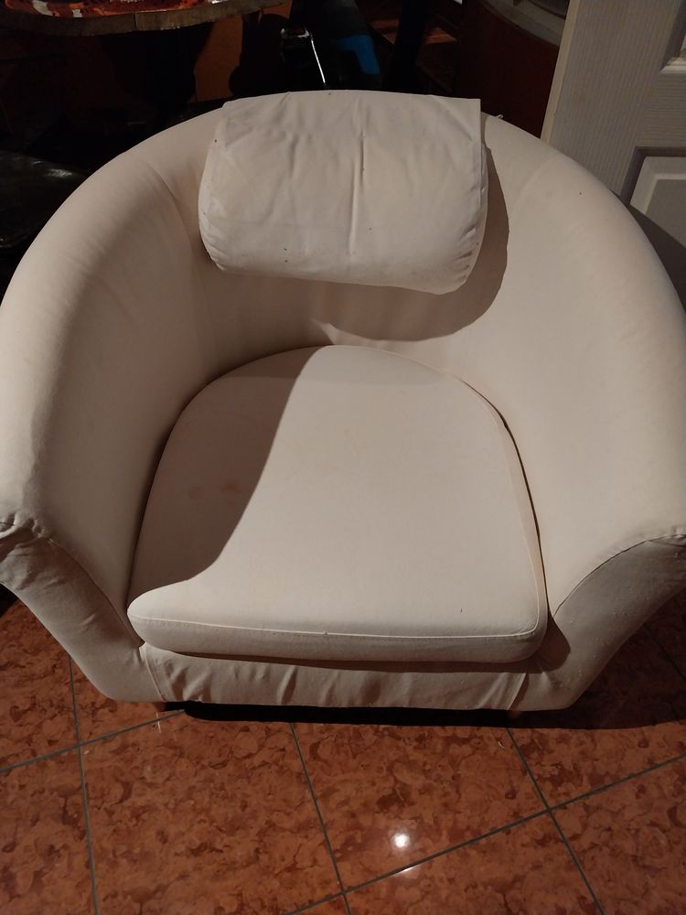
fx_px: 687
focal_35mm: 26
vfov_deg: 67.3
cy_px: 458
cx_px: 343
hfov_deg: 53.1
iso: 320
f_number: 1.8
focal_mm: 4
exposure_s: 1/50
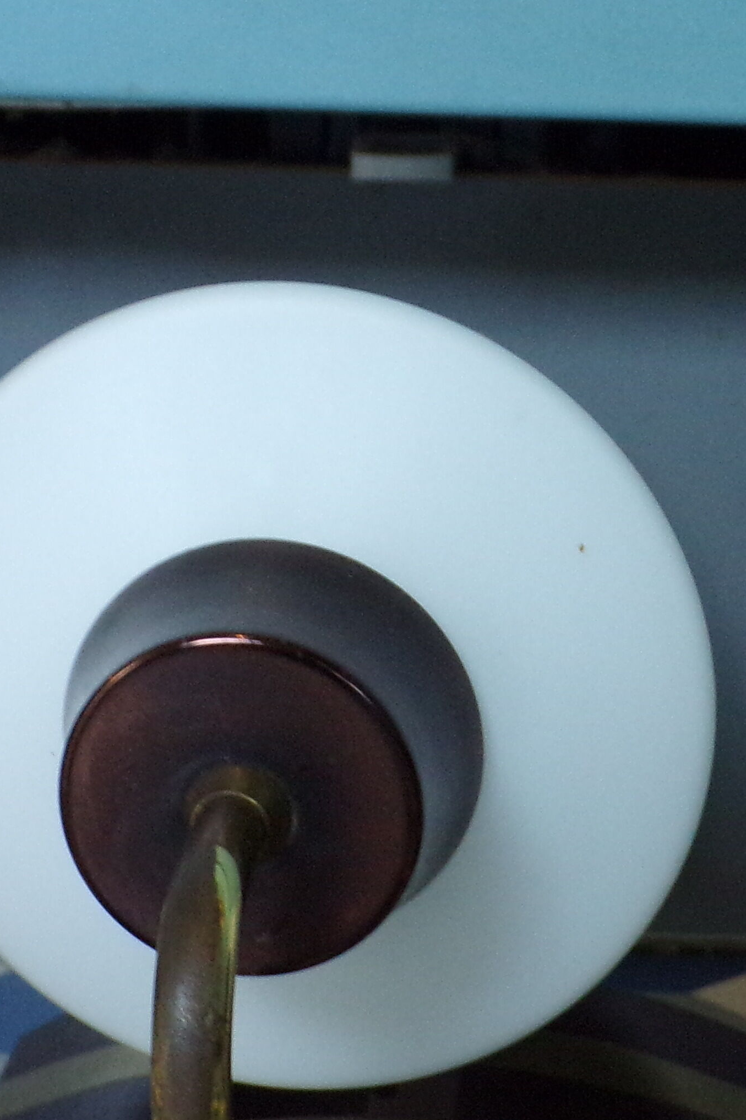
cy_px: 854
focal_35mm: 99
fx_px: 3078
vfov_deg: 20.4
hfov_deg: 13.6
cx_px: 798
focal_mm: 7.6
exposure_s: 1/17
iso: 260
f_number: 3.4
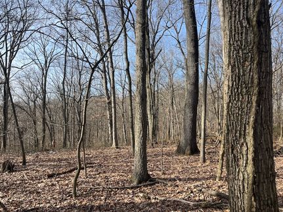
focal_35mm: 26
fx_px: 213
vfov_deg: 53.0
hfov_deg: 67.3
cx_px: 142
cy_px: 106
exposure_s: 1/1129
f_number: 1.6
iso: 50
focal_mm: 5.1
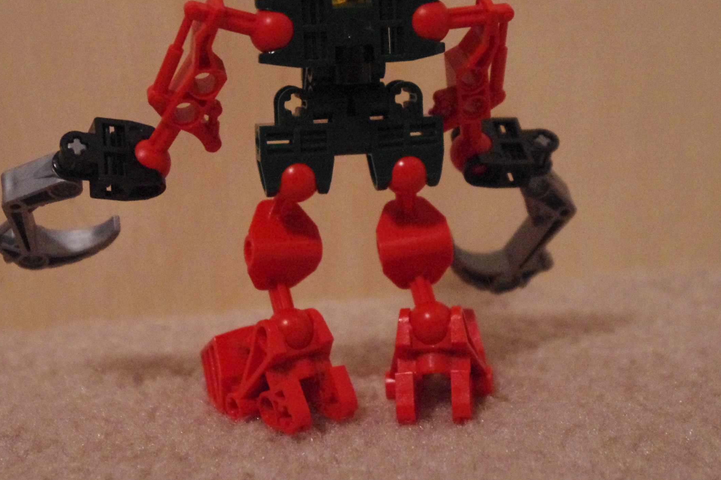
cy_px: 184
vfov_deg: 16.4
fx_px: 1662
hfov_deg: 24.5
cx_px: 319
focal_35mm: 83
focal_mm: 37.5
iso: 6400
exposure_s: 1/40
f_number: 4.5
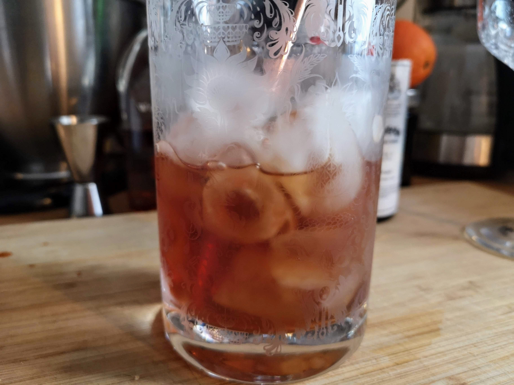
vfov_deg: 51.4
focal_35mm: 27
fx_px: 401
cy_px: 192
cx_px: 257
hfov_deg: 65.3
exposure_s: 1/25
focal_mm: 5.58
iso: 400
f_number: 1.8
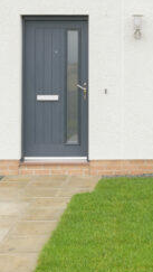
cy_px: 65
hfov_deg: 15.8
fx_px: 540
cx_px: 161
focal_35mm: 75
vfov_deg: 27.8
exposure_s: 1/40
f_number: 7.1
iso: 100
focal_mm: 17
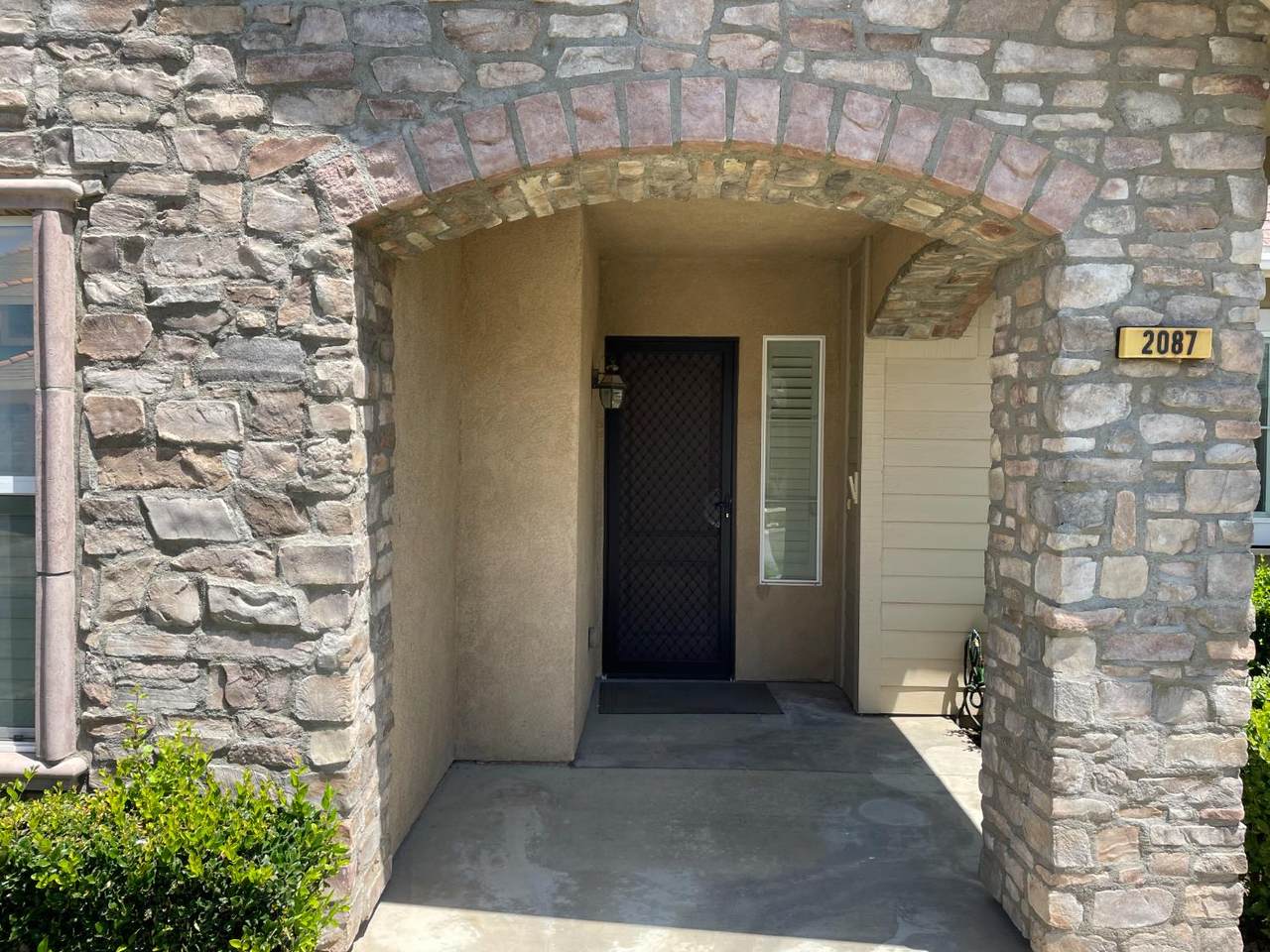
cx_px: 635
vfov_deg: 53.1
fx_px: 954
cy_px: 476
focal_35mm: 26
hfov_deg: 67.3
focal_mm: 4.2
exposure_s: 1/1304
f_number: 1.6
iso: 32
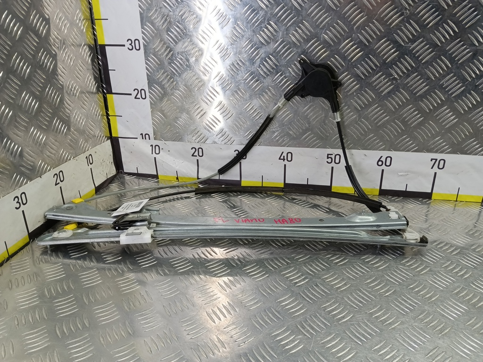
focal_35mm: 23
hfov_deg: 73.9
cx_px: 242
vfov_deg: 58.9
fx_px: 321
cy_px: 181
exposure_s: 1/50
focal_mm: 4.11
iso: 150
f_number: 1.6
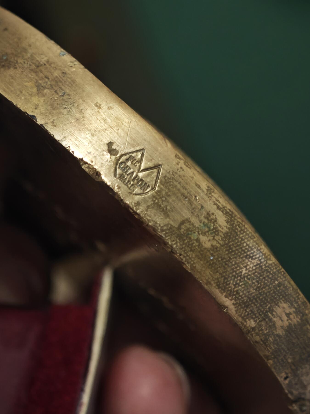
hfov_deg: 12.3
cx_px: 155
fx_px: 1433
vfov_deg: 16.4
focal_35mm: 120
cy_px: 207
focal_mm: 12.28
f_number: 1.8
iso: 1000
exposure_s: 1/33.3
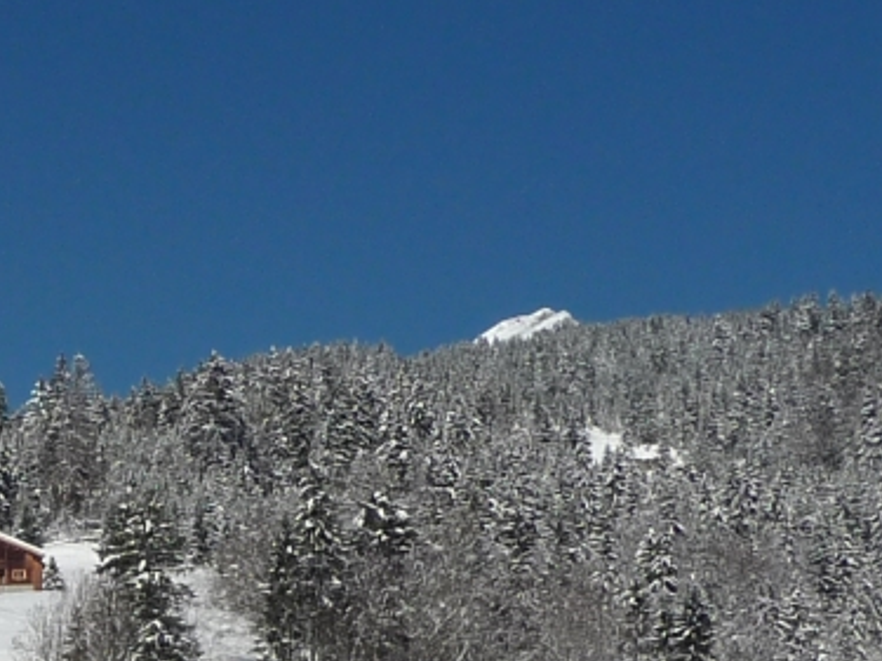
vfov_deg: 12.4
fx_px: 2853
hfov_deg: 16.0
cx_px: -456
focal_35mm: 112
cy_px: 1064
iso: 100
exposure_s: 1/500
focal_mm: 4.7
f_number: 8
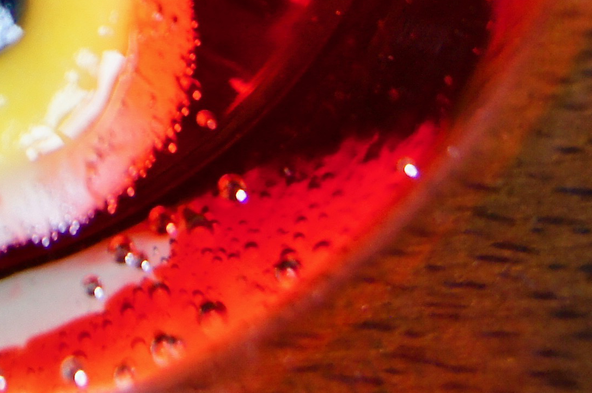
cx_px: -164
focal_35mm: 122
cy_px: -322
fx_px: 2004
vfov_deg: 10.5
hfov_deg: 16.0
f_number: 3.5
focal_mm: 18
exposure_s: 1/30
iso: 800
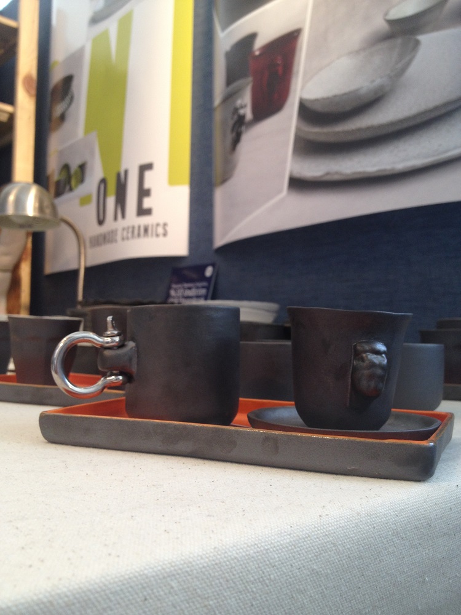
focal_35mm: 35
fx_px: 621
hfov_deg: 40.7
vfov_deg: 52.6
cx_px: 230
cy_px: 308
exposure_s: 1/30
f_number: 2.4
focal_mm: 4.28
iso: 50
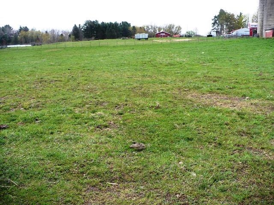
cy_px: 102
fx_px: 293
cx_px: 137
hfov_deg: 50.1
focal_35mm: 37
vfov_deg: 38.7
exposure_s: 1/800
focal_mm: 6.1
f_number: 2.8
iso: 100
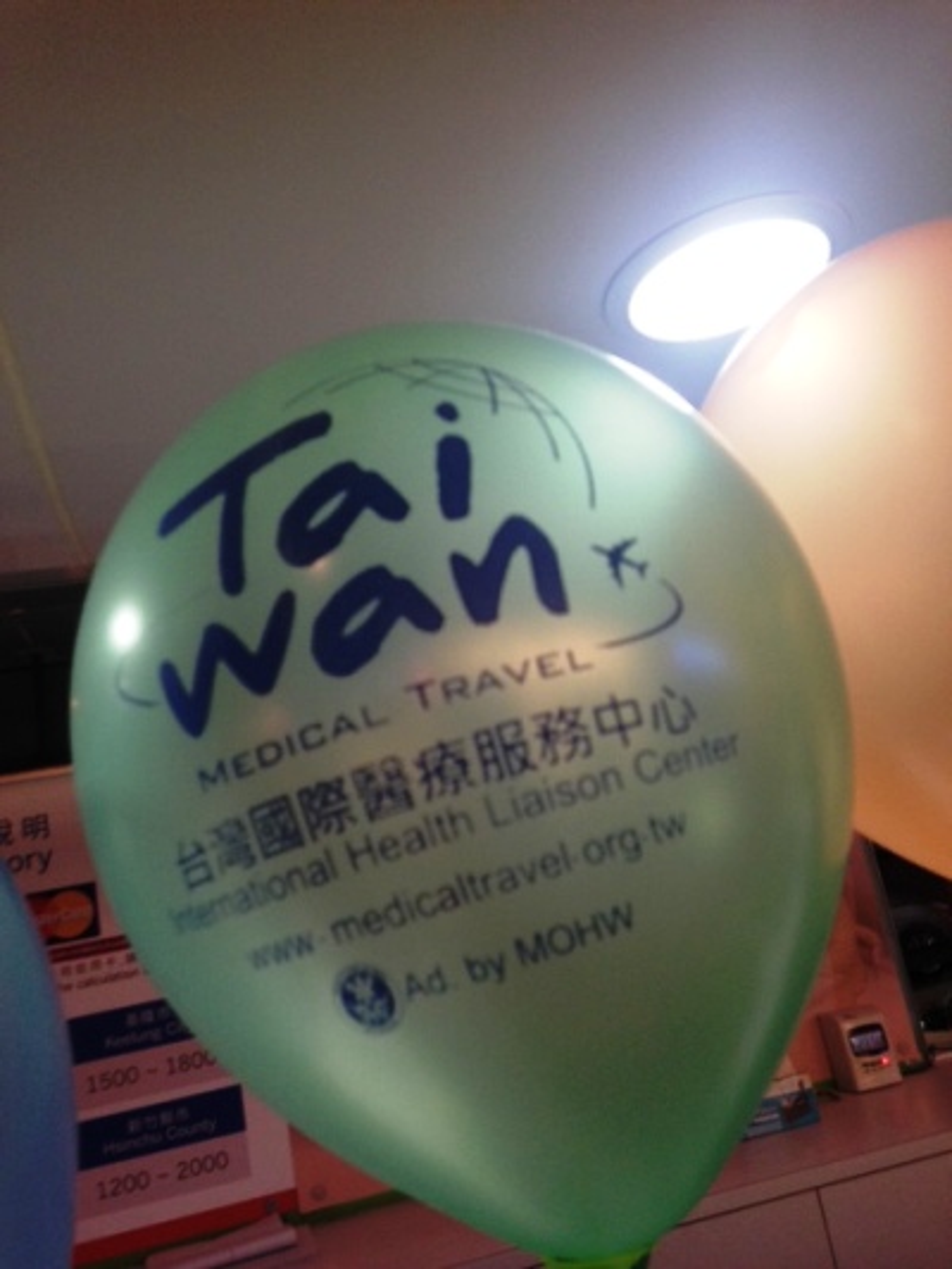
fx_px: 1210
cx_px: 476
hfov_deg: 43.0
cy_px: 634
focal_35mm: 33
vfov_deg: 55.3
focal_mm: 4.12
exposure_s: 1/20
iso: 100
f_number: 2.4
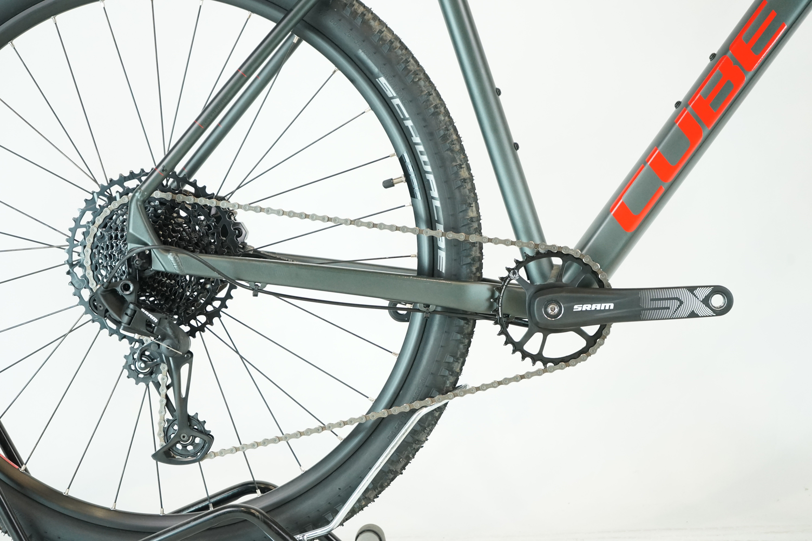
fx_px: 1556
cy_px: 270
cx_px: 406
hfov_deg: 29.2
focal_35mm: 69
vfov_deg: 19.7
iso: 2000
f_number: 5.6
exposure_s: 1/200
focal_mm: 69
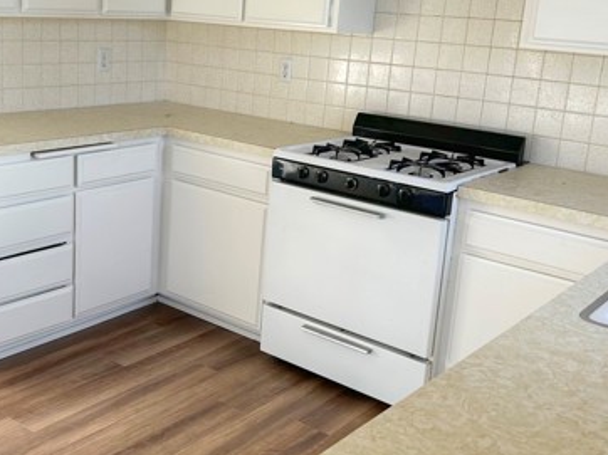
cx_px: 232
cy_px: 198
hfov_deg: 41.0
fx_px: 807
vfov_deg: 31.4
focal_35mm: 46
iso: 50
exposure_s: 1/575
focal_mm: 5.7
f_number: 1.5
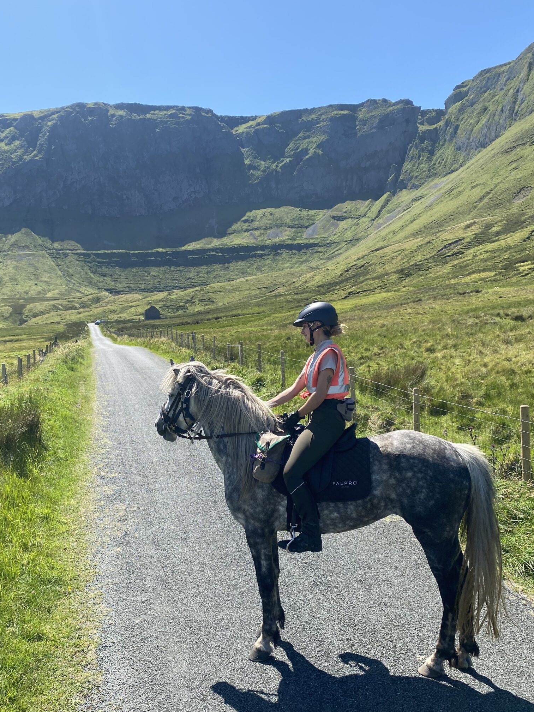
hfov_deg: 42.9
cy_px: 338
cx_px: 246
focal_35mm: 33
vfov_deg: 55.3
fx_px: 679
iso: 32
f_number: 1.8
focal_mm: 4.25
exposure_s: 1/1996
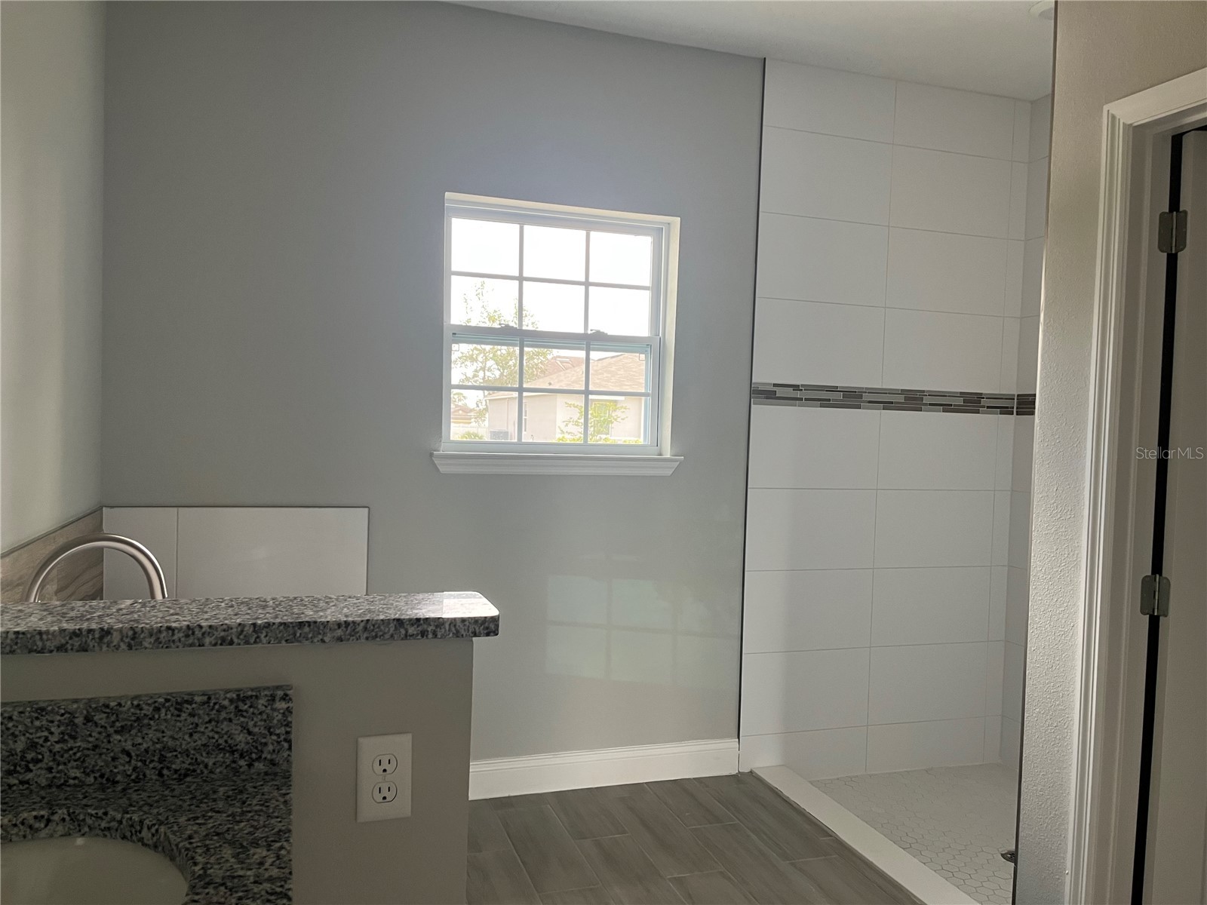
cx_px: 604
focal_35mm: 26
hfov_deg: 67.3
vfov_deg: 53.1
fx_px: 907
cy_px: 452
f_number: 1.6
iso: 100
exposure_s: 1/60
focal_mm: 5.1
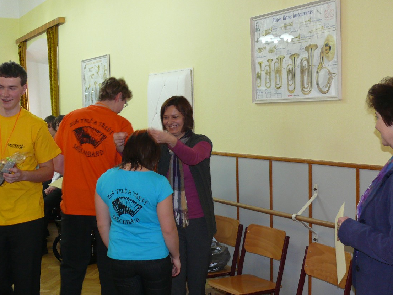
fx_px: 579
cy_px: 151
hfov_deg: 37.5
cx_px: 187
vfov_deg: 28.5
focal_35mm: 51
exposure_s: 1/30
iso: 200
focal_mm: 8.9
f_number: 2.8
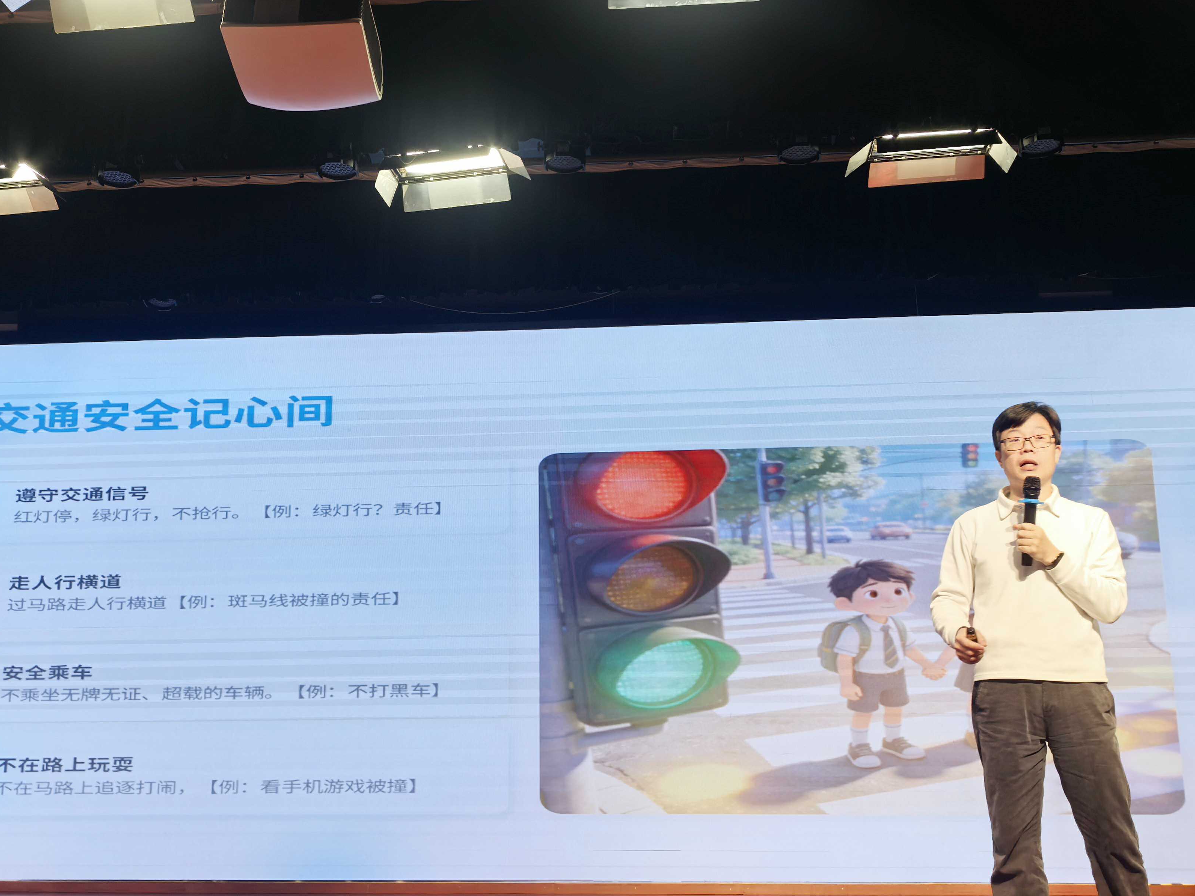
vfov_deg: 34.3
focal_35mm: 42
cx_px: 525
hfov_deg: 44.7
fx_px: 1450
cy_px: 474
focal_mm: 5.75
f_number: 2
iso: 64
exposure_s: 1/100
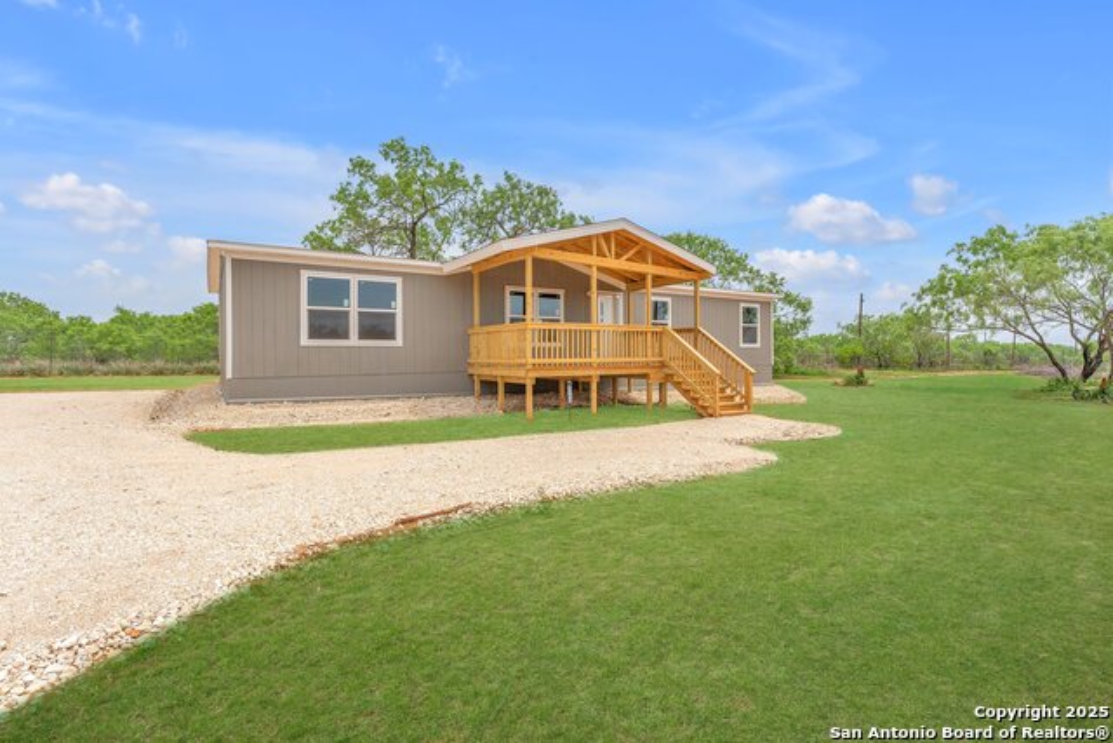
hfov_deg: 93.6
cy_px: 372
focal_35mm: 17
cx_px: 556
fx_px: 523
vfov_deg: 70.8
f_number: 10
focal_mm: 16.9
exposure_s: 1/200
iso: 125
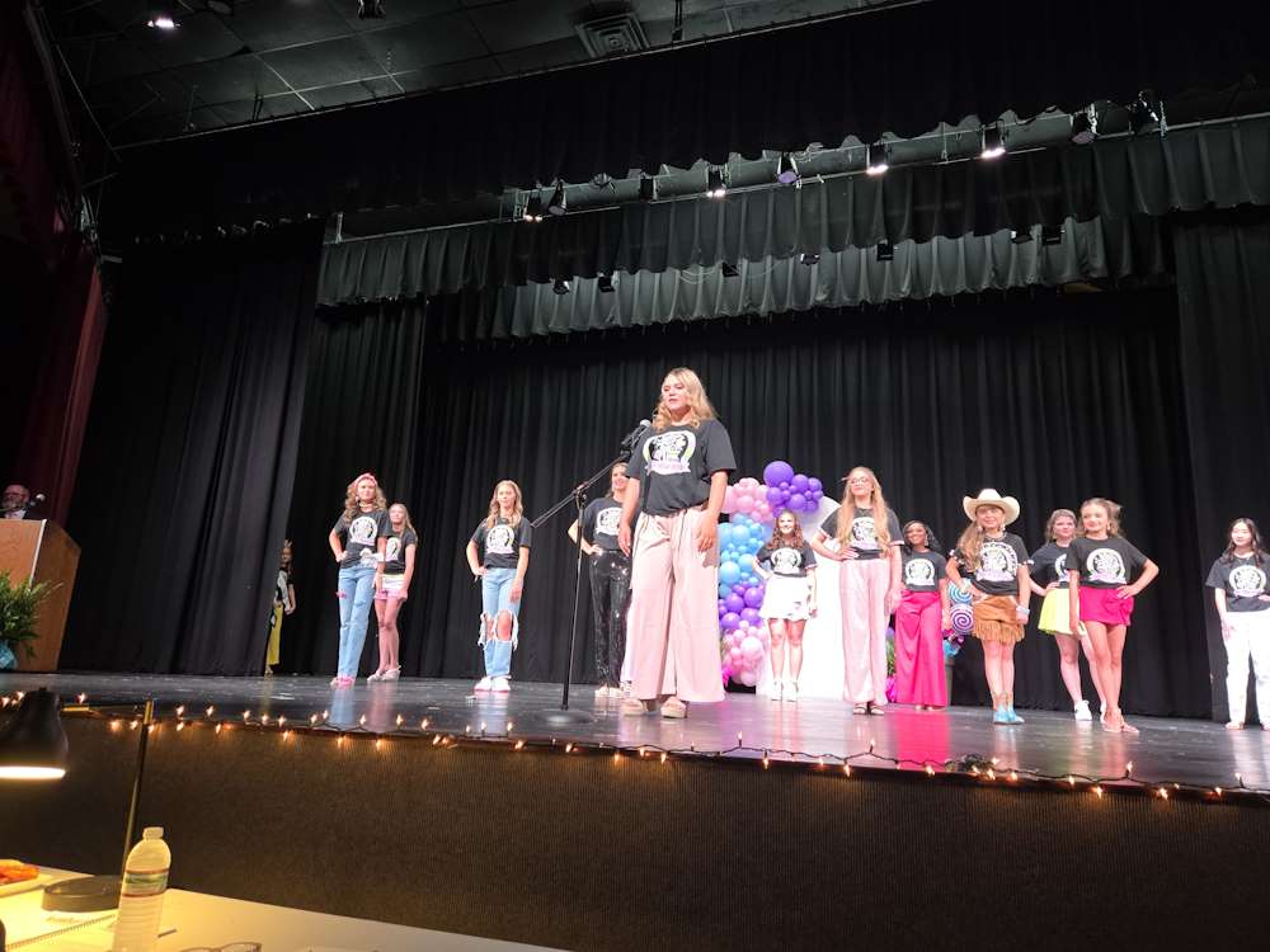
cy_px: 476
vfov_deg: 58.9
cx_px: 635
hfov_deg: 73.9
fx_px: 844
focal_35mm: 23
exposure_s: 1/53
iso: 125
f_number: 1.8
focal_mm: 5.4
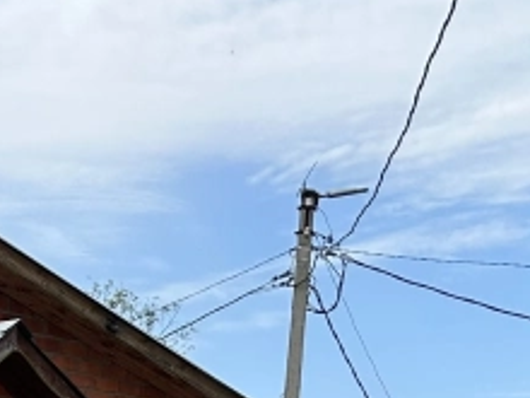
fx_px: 2266
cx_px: 135
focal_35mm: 148
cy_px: 812
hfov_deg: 13.3
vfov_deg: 9.4
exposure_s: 1/4274
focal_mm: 5.7
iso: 50
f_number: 1.5
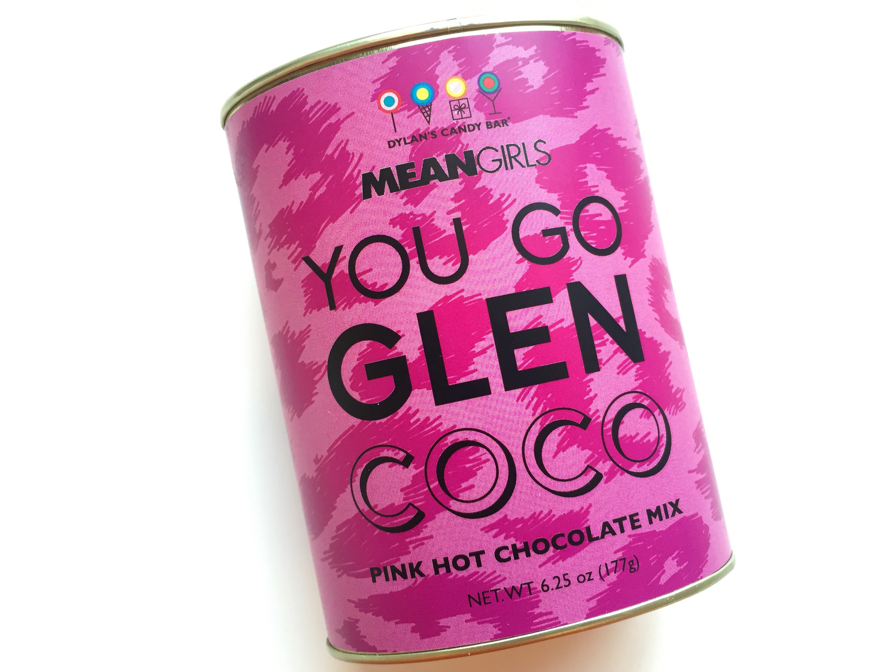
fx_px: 776
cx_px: 455
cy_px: 346
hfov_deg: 60.0
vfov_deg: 46.8
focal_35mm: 30
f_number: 2.2
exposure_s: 1/30
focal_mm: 4.15
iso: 40
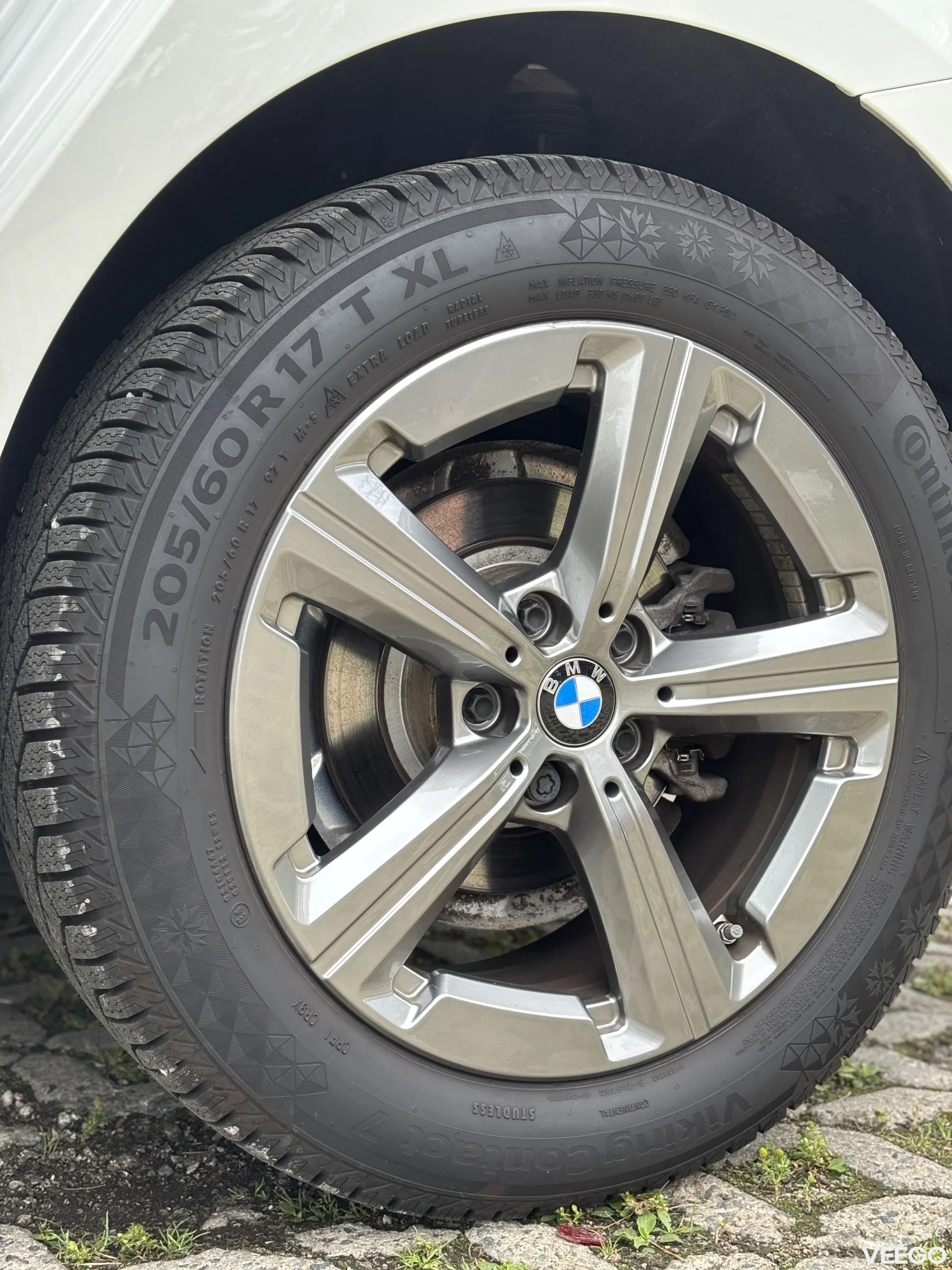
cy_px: 635
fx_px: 1907
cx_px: 476
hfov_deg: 28.0
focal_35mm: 52
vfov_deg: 36.8
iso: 32
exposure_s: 1/243
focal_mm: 5.96
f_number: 1.6
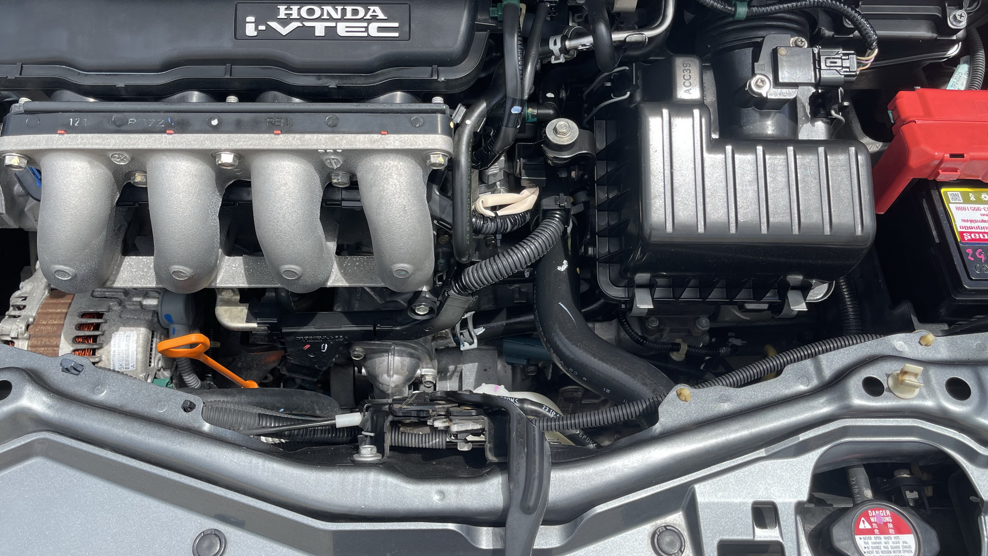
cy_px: 213
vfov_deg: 38.7
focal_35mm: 30
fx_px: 786
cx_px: 469
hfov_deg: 64.3
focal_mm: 5.1
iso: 32
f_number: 1.6
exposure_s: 1/2123
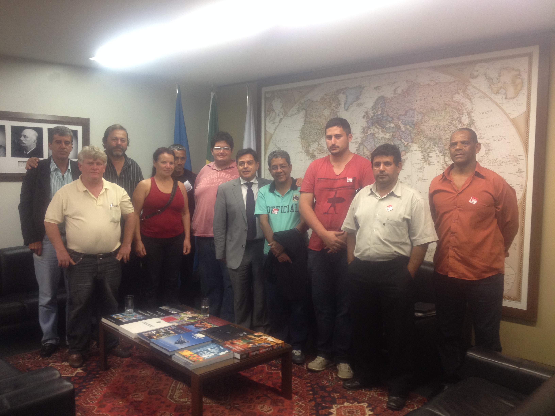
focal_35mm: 35
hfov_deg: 52.6
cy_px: 208
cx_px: 278
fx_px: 561
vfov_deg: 40.7
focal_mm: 4.28
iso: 100
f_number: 2.4
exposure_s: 1/20
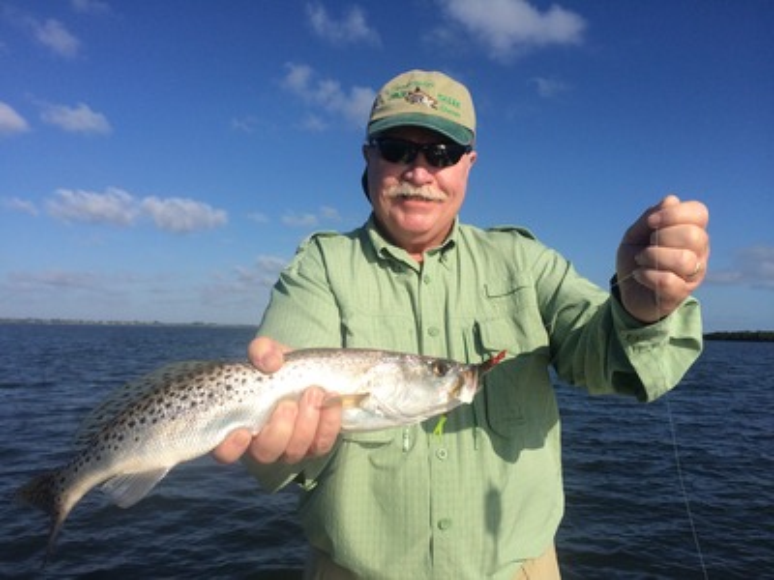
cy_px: 290
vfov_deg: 48.2
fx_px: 648
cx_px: 387
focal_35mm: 29
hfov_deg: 61.7
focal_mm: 4.15
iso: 32
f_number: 2.2
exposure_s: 1/4115
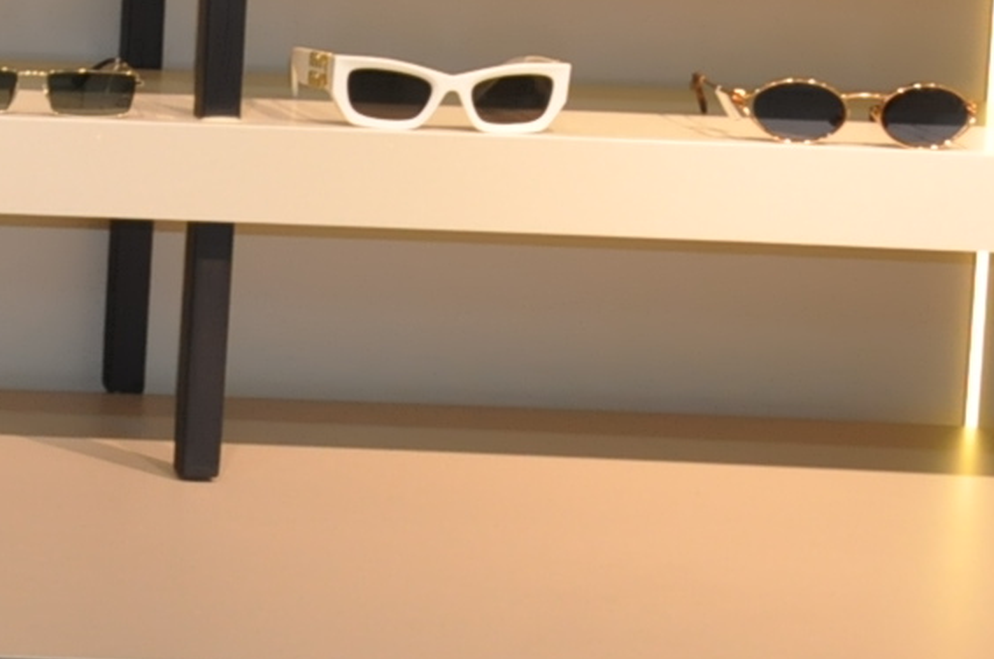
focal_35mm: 142
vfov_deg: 9.4
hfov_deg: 13.0
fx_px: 3911
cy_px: -270
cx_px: -854
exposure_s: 1/125
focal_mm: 25
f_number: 4
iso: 800
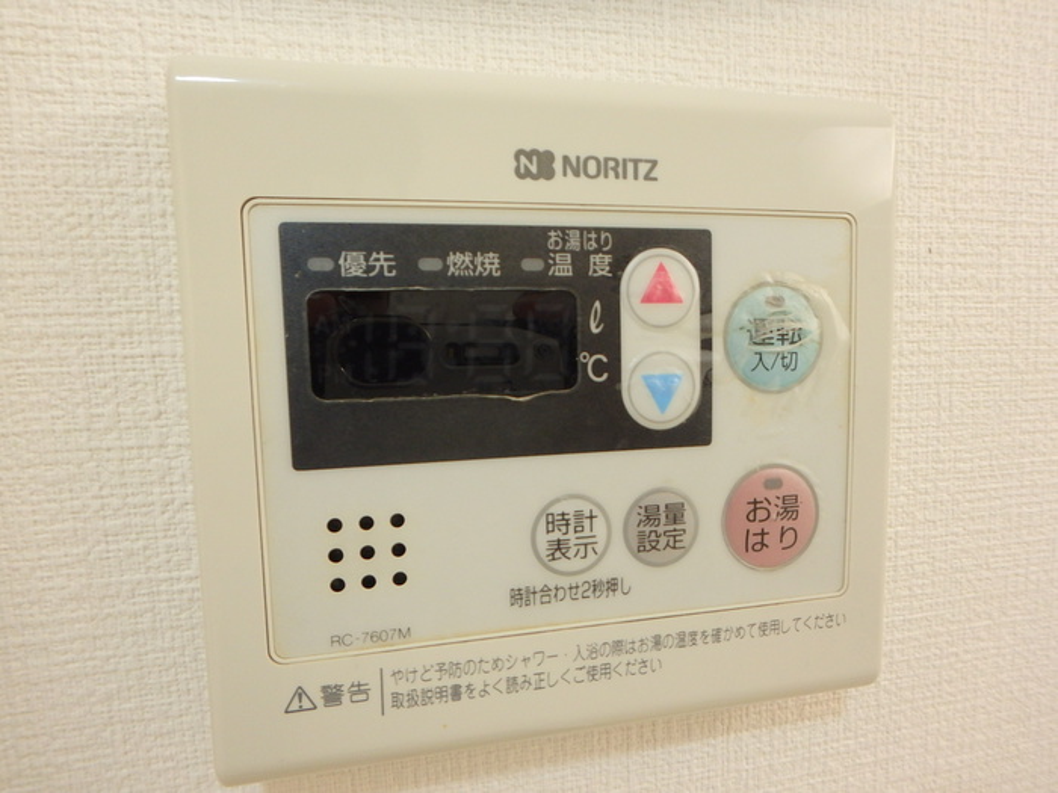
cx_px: 529
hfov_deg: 79.0
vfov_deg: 63.4
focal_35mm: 21
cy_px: 396
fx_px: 642
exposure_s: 1/30
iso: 250
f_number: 3.5
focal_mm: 3.7
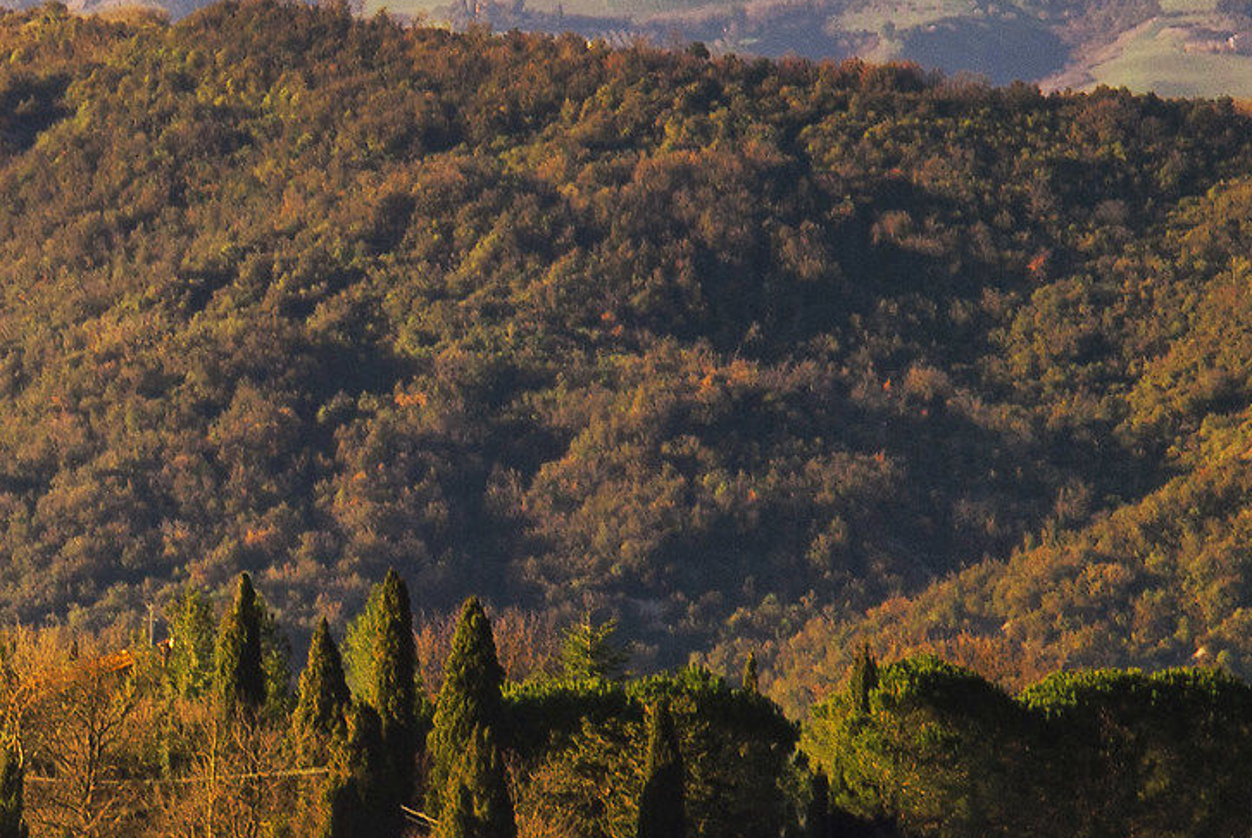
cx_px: -150
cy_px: 821
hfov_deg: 3.9
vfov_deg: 2.6
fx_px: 18129
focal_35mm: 521
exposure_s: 1/100
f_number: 11
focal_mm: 105
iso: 100
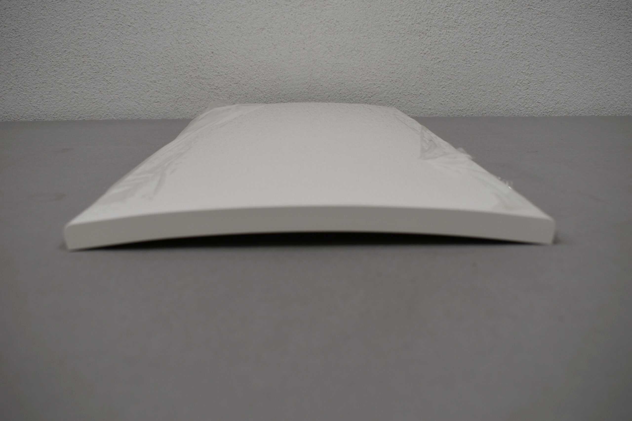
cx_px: 316
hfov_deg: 53.1
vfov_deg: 36.9
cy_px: 210
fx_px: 632
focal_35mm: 36
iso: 250
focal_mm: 24
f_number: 5.6
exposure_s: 1/125
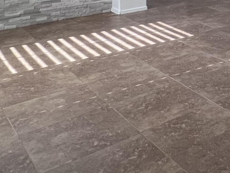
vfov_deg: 22.8
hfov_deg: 27.7
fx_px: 352
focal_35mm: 53
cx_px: 323
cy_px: -82
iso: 160
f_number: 1.8
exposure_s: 1/120
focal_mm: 1.57
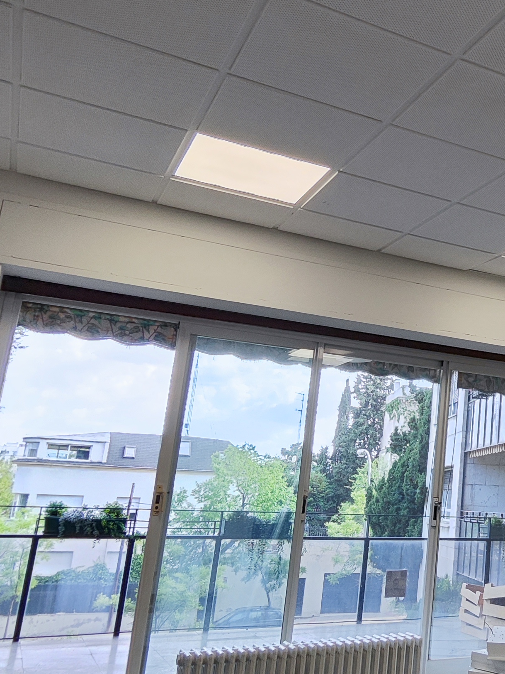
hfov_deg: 30.9
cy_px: 304
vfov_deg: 45.7
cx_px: 569
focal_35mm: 41
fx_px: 797
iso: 50
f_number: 2.4
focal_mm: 2.13
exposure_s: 1/67.7
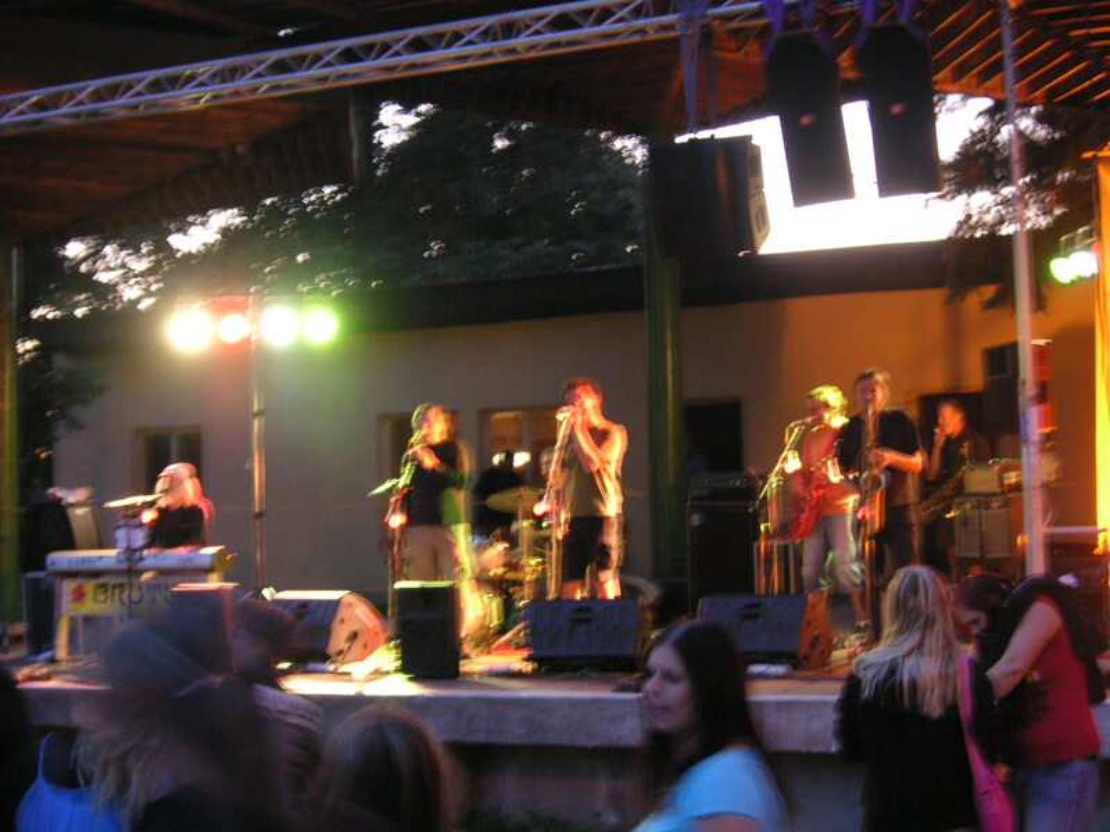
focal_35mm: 58
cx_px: 555
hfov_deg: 33.2
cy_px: 416
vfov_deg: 25.2
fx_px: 1860
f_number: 3.7
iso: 100
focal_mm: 9.6
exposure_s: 1/3
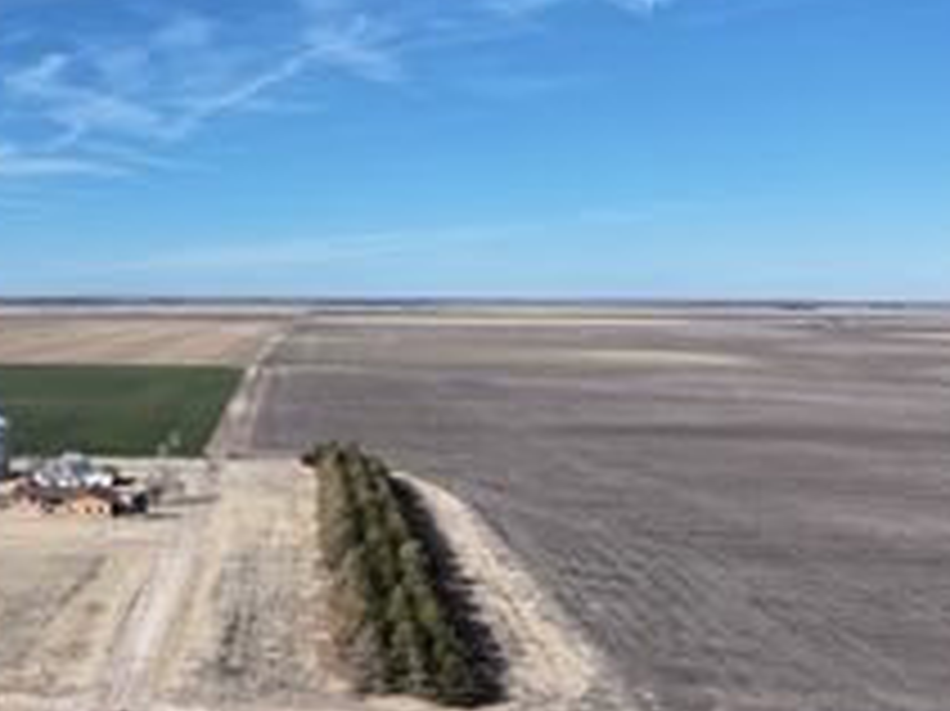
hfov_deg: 36.7
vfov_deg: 29.1
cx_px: 108
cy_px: 554
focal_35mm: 49
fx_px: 1344
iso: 100
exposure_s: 1/2000
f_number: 2.8
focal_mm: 12.29
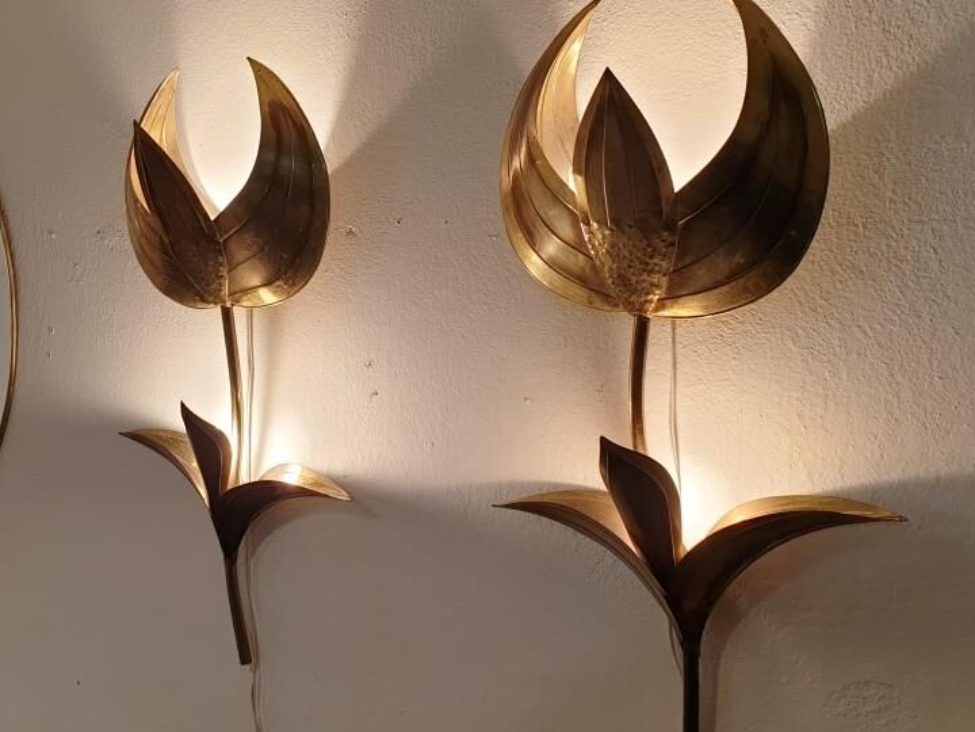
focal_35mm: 37
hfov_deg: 49.8
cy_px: 403
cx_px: 389
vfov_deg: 38.6
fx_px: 1042
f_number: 2.4
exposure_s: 1/50
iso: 50
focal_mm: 4.3
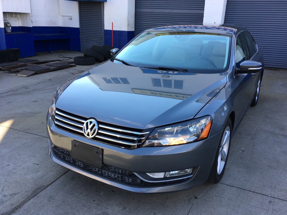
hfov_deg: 60.0
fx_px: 249
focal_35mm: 30
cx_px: 148
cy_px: 106
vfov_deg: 46.8
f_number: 2.2
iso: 25
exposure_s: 1/240
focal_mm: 4.15
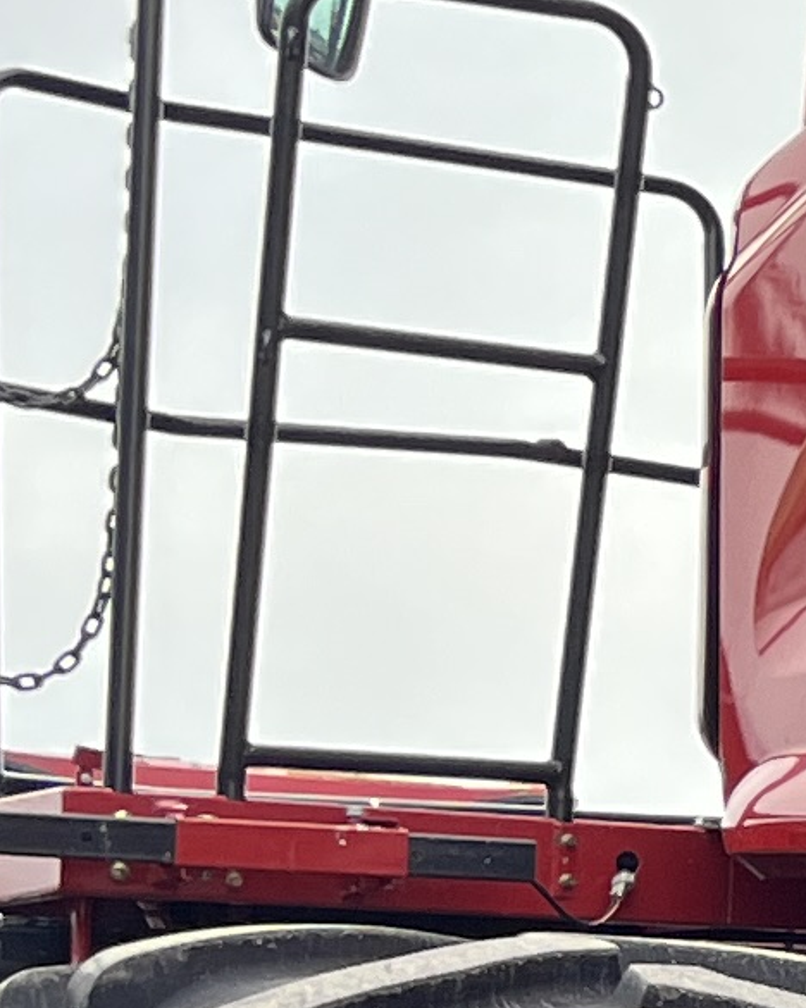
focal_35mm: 175
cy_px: 893
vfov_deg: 11.0
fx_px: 5218
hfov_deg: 7.0
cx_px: 3100
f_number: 1.6
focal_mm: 5.1
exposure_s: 1/122
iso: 64
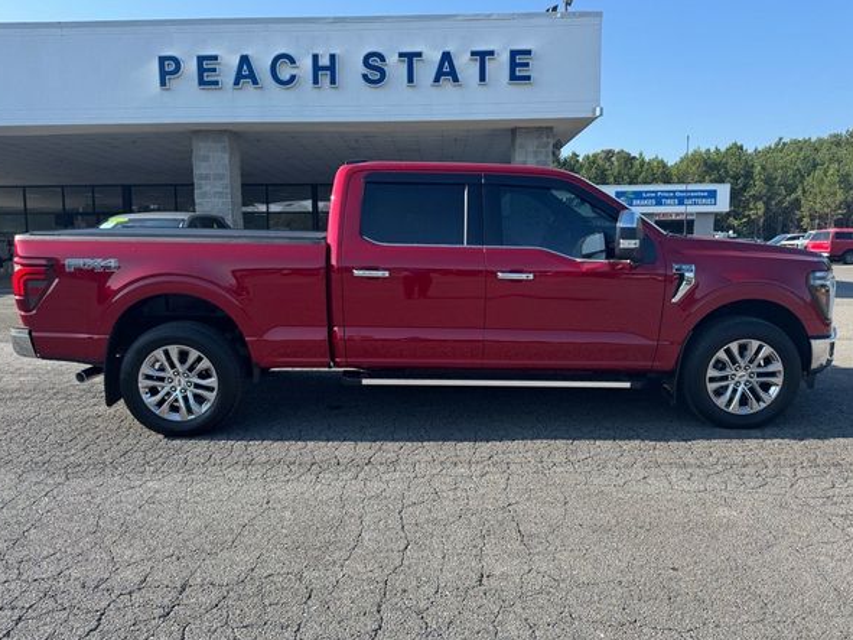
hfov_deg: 67.3
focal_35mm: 26
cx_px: 419
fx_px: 641
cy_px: 322
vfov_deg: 53.0
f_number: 1.78
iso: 80
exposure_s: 1/1597
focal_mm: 6.76
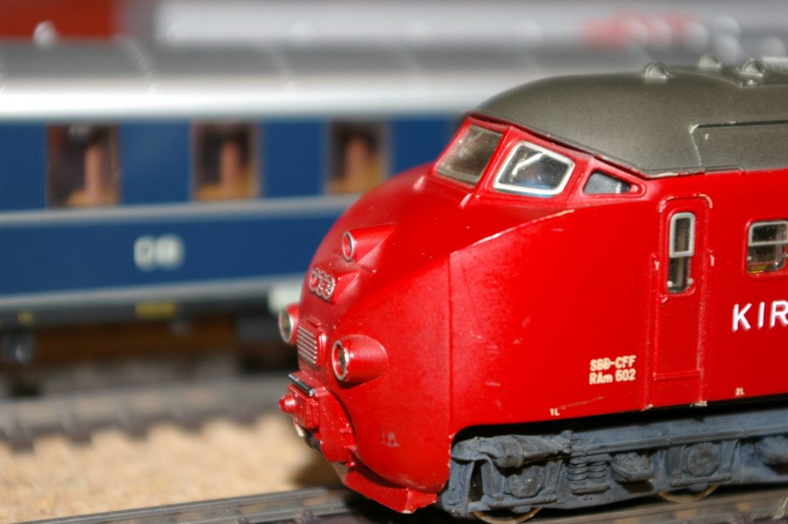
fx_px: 1804
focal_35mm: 82
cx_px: 394
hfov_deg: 24.6
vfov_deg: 16.5
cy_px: 262
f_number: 5.6
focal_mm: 55
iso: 200
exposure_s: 1/60
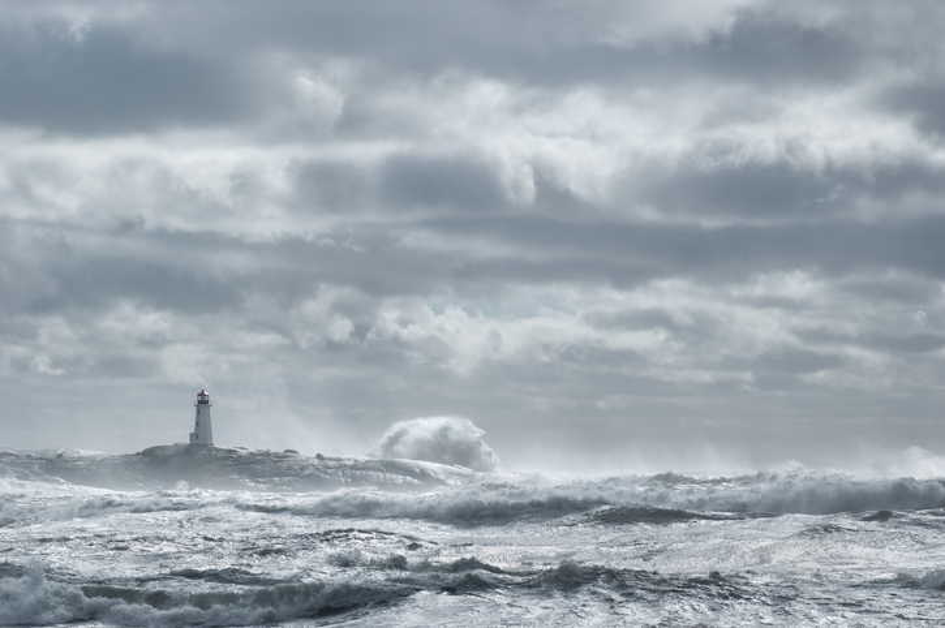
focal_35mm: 158
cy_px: 314
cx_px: 472
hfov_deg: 13.1
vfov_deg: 8.7
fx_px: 4131
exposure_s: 1/1250
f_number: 10
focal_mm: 105
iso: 200
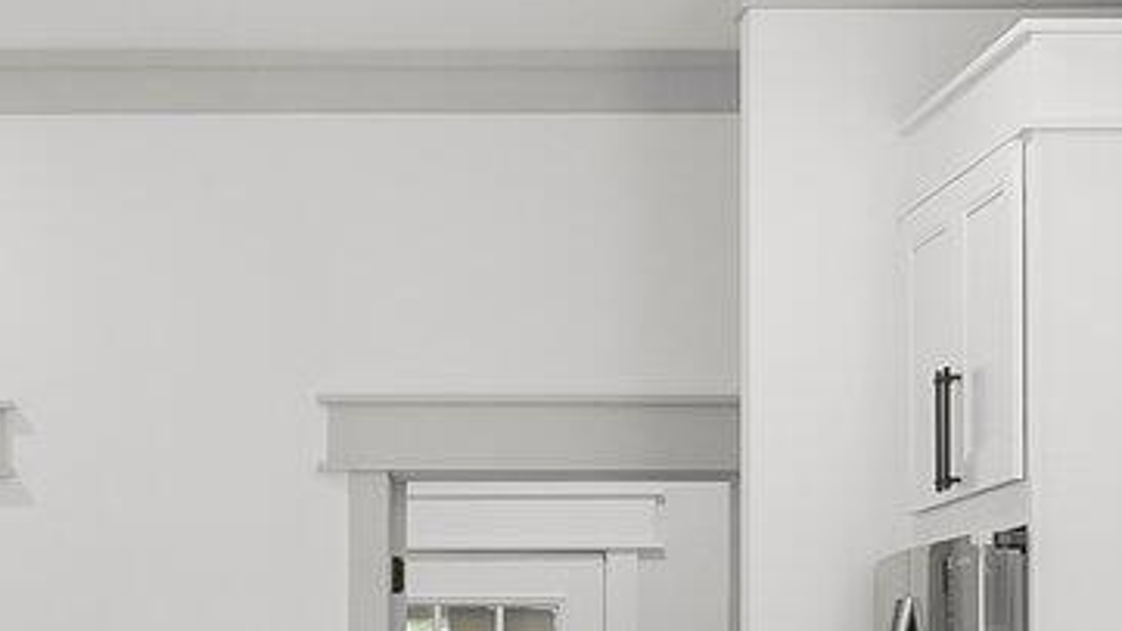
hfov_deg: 17.7
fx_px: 3540
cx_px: 96
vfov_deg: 10.0
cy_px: 757
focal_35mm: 119
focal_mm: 20
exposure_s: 1/10
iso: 400
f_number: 9
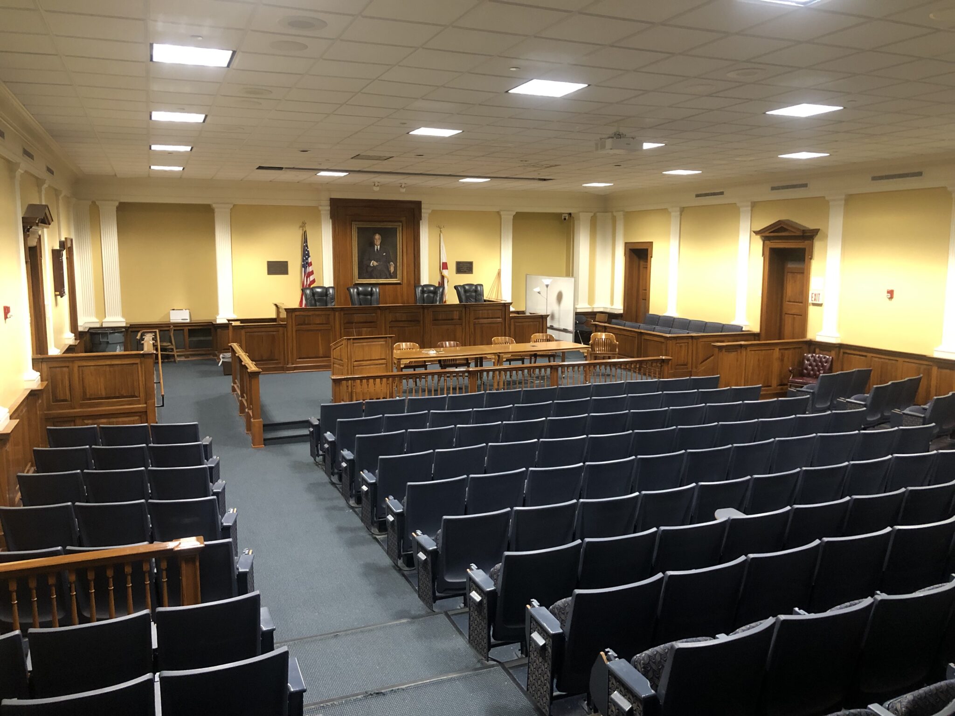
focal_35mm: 28
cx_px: 478
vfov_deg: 49.7
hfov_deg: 63.4
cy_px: 358
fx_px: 772
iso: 100
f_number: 1.8
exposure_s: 1/9
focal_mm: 3.99
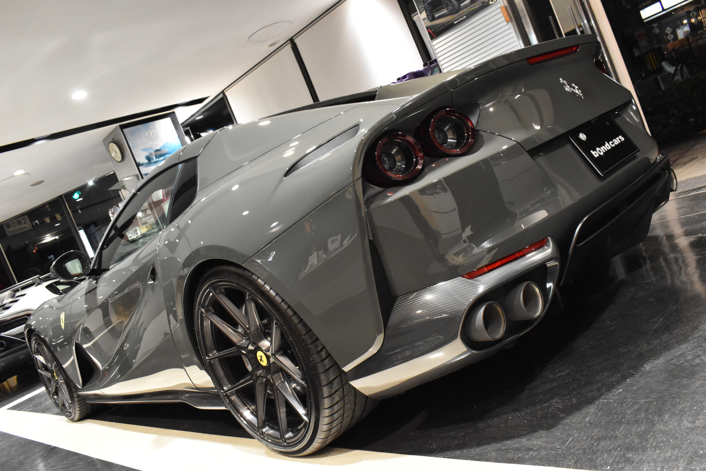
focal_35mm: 30
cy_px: 236
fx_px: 588
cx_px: 353
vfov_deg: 43.6
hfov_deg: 61.9
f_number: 8
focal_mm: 20
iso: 3600
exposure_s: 1/30
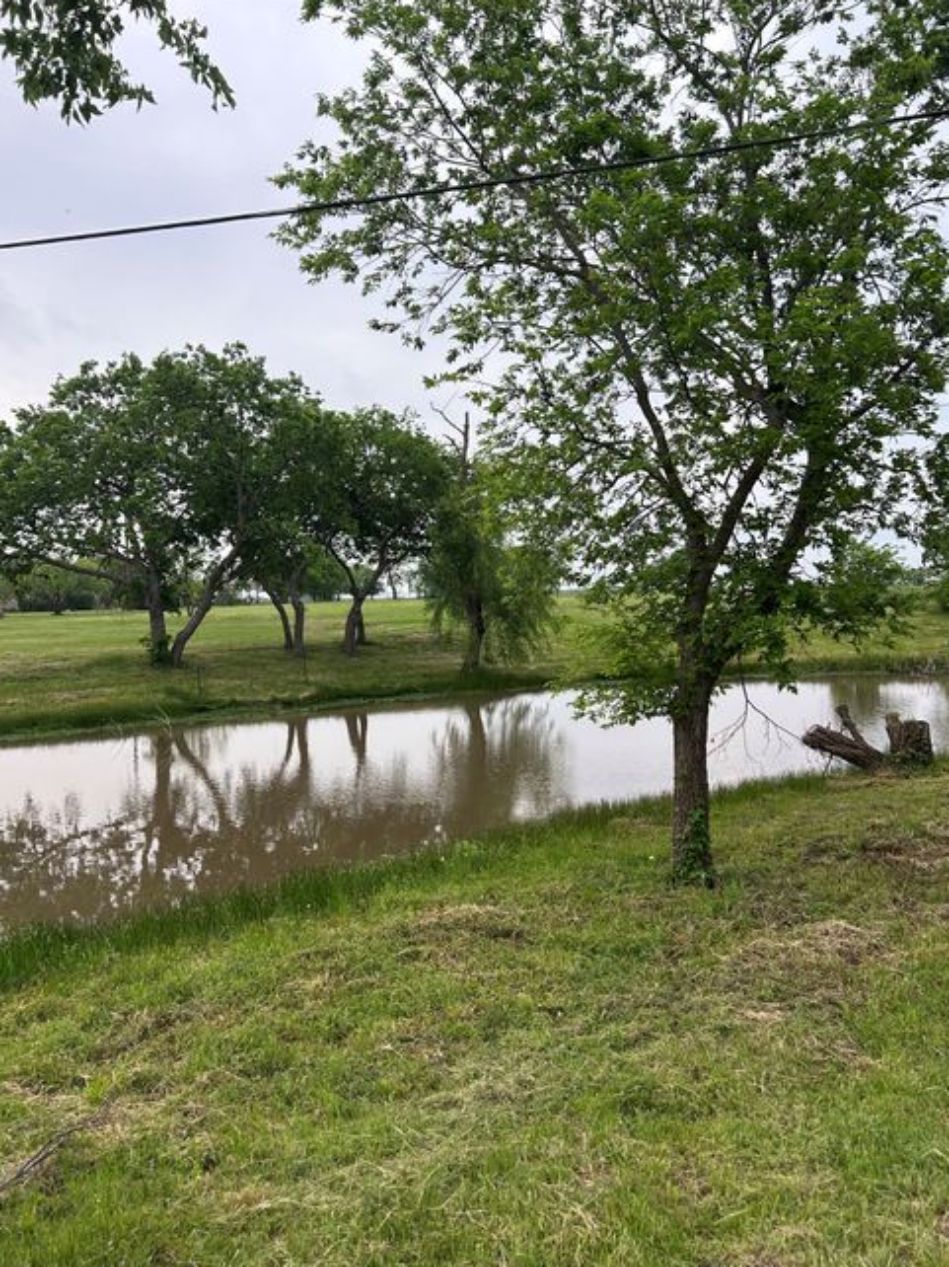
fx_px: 988
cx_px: 477
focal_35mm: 27
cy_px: 646
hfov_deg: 51.3
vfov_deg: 65.3
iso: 50
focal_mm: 5.7
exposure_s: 1/377
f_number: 1.5
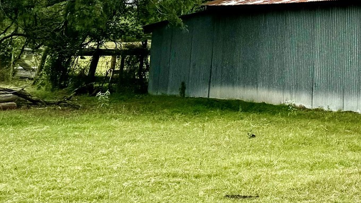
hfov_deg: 22.3
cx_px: 536
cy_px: -94
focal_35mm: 79
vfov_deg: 14.4
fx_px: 756
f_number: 1.78
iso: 80
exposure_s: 1/9009
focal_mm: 6.76
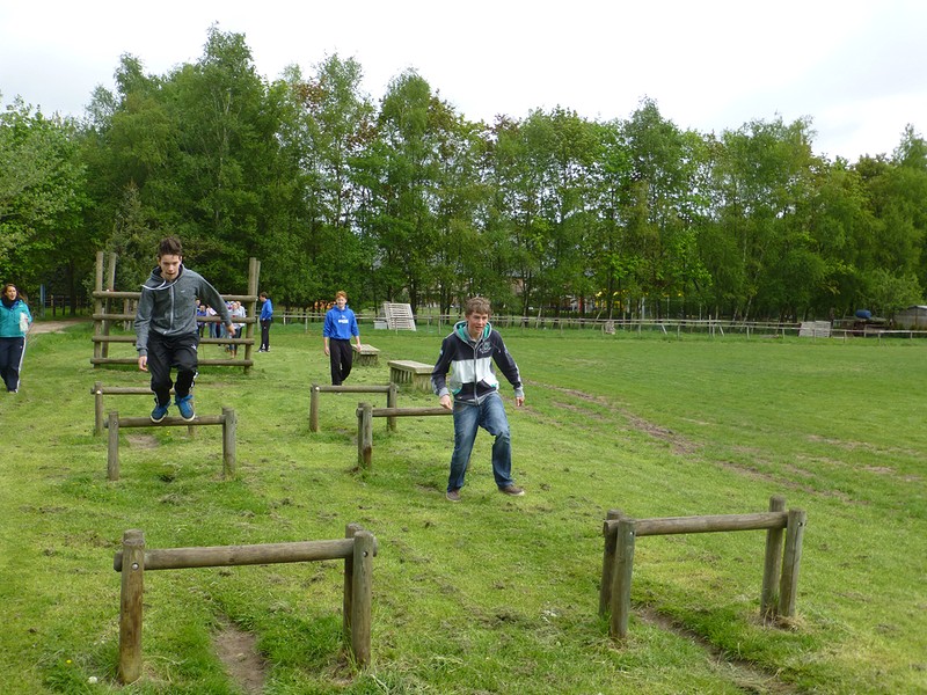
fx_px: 911
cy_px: 348
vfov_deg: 41.8
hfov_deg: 54.0
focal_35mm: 34
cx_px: 464
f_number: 3.7
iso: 100
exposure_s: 1/320
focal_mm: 6.1
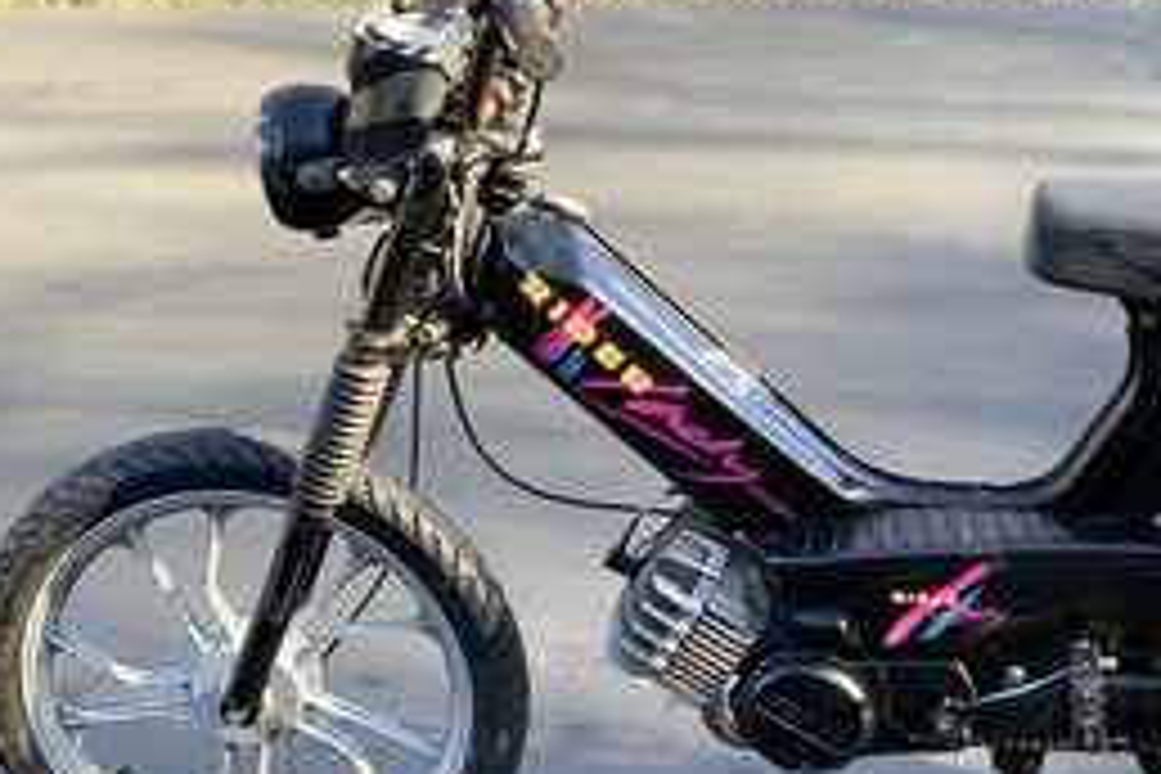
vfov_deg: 16.2
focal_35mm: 84
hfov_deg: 23.9
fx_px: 2709
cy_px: 504
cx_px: 873
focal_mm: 6
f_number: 2.4
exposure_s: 1/122
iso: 40
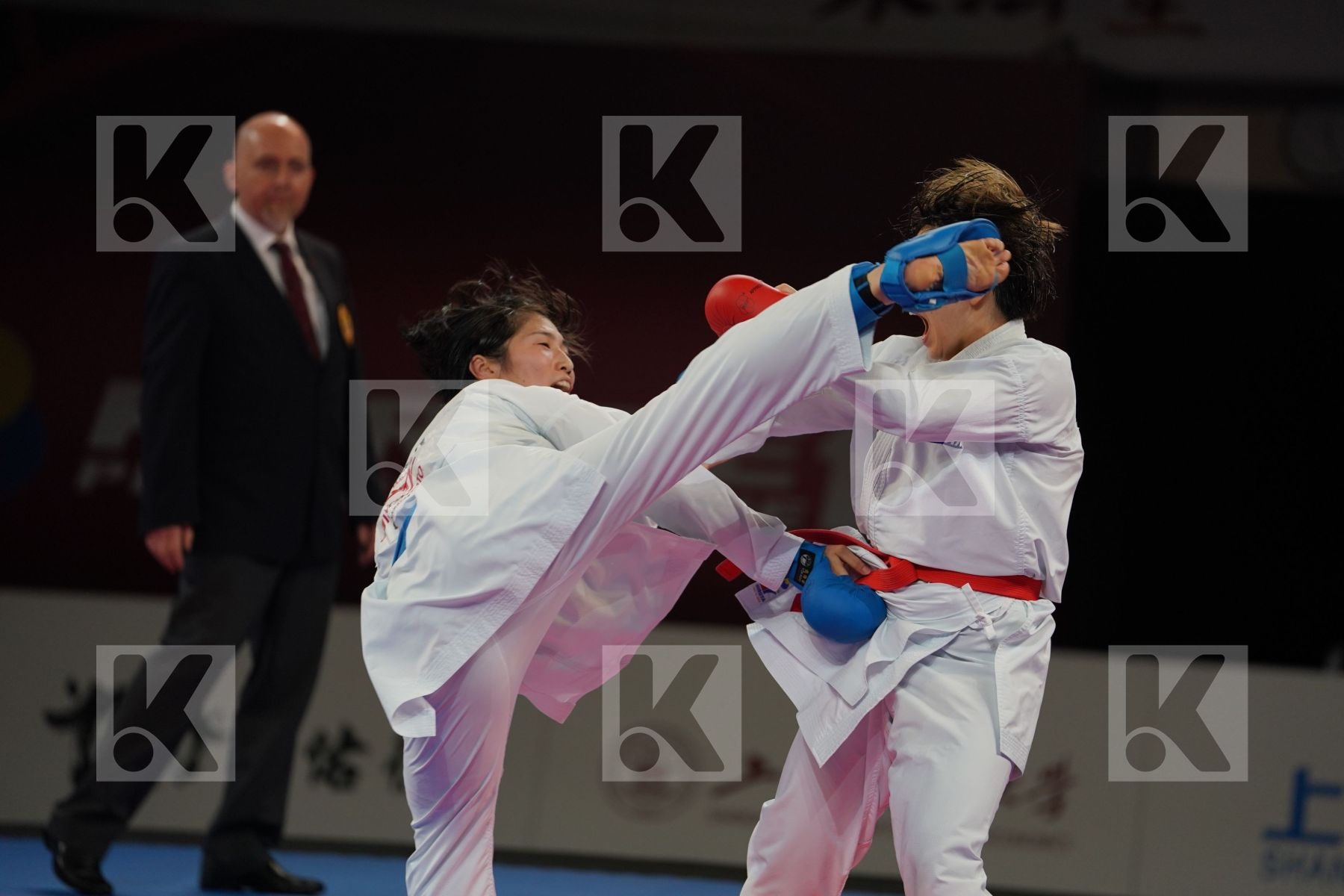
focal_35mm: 200
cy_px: 448
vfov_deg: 6.9
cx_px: 672
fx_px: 7466
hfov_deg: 10.3
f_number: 2.8
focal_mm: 200
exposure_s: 1/1000
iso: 1000
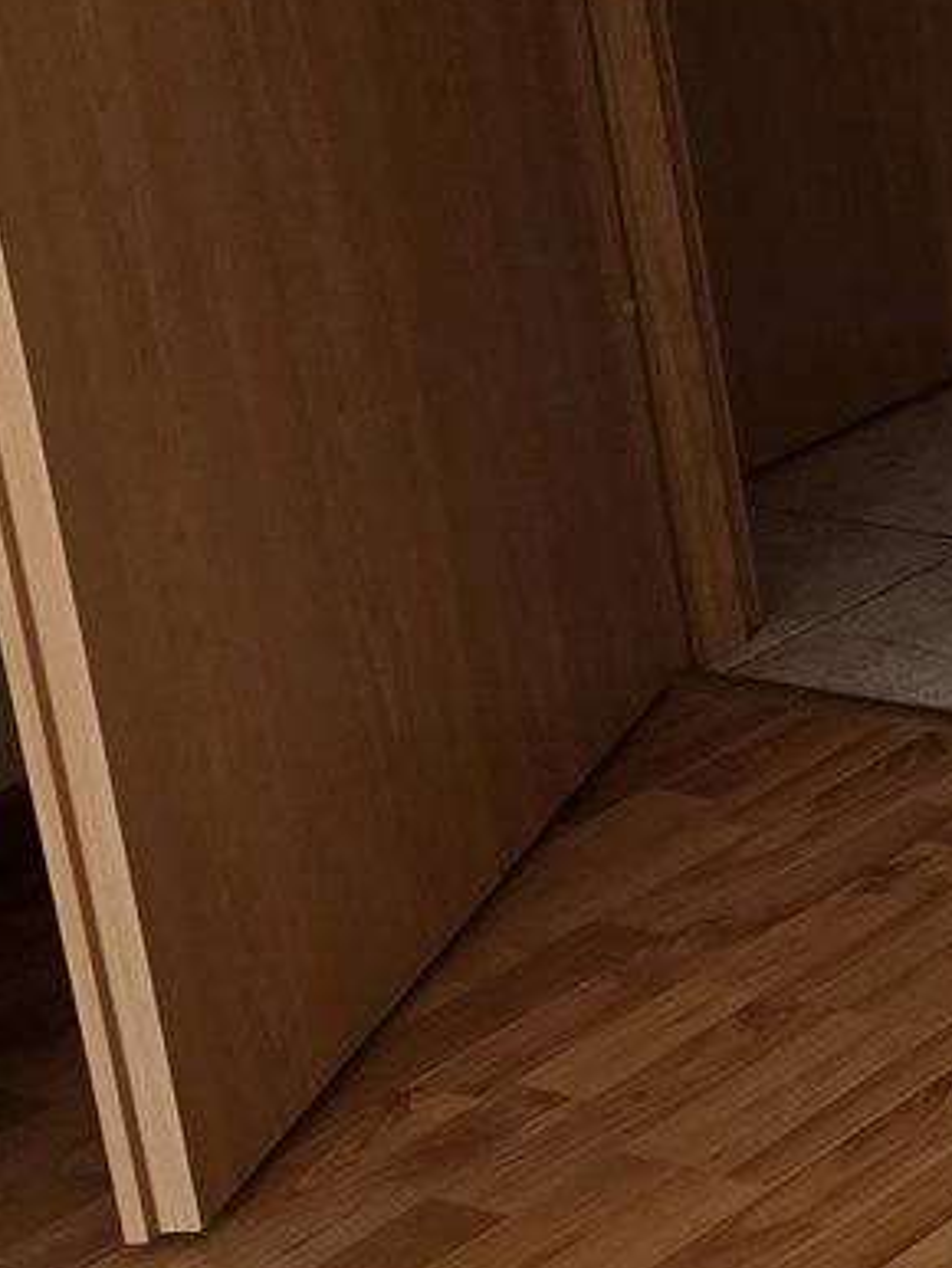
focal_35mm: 127
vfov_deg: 15.4
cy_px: 199
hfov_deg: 10.0
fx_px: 4652
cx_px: 2413
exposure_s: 1/100
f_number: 1.7
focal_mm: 6.3
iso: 160
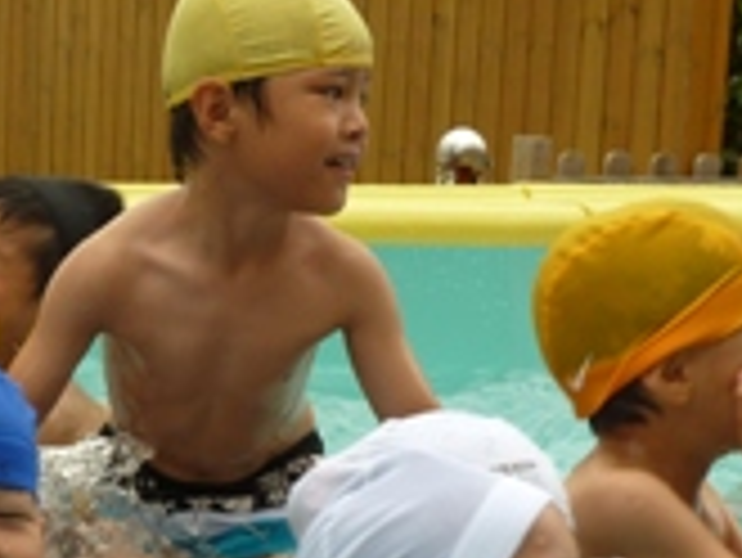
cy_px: 652
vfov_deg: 11.6
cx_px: -99
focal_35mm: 126
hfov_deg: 15.2
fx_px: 2703
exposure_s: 1/80
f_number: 3.8
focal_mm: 8.5
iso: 80
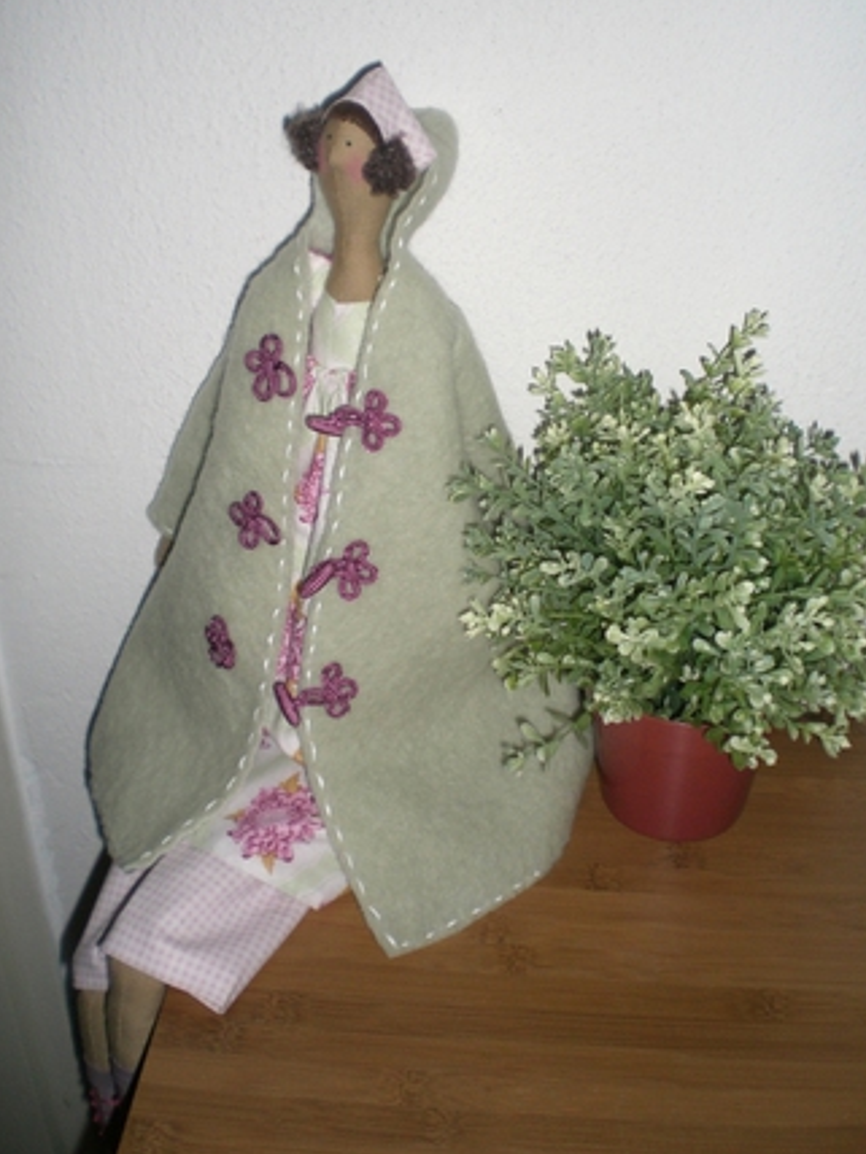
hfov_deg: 36.0
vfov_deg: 46.8
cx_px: 440
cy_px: 574
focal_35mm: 40
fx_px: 1334
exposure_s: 1/60
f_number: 3.1
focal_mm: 6.3
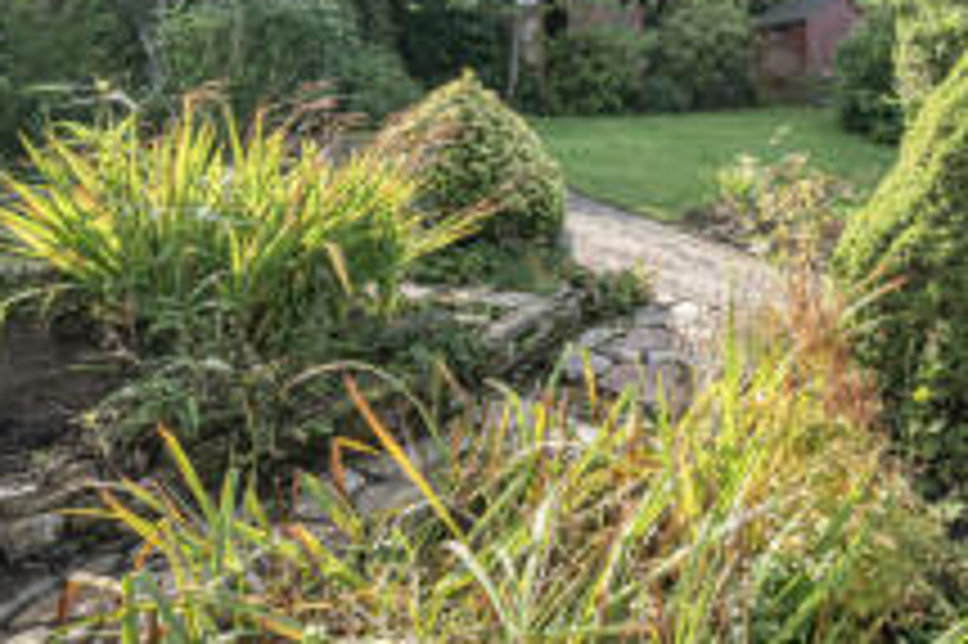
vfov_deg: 40.1
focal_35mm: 31
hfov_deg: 53.0
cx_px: 869
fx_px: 833
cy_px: 106
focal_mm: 14
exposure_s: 1/125
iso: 100
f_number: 9
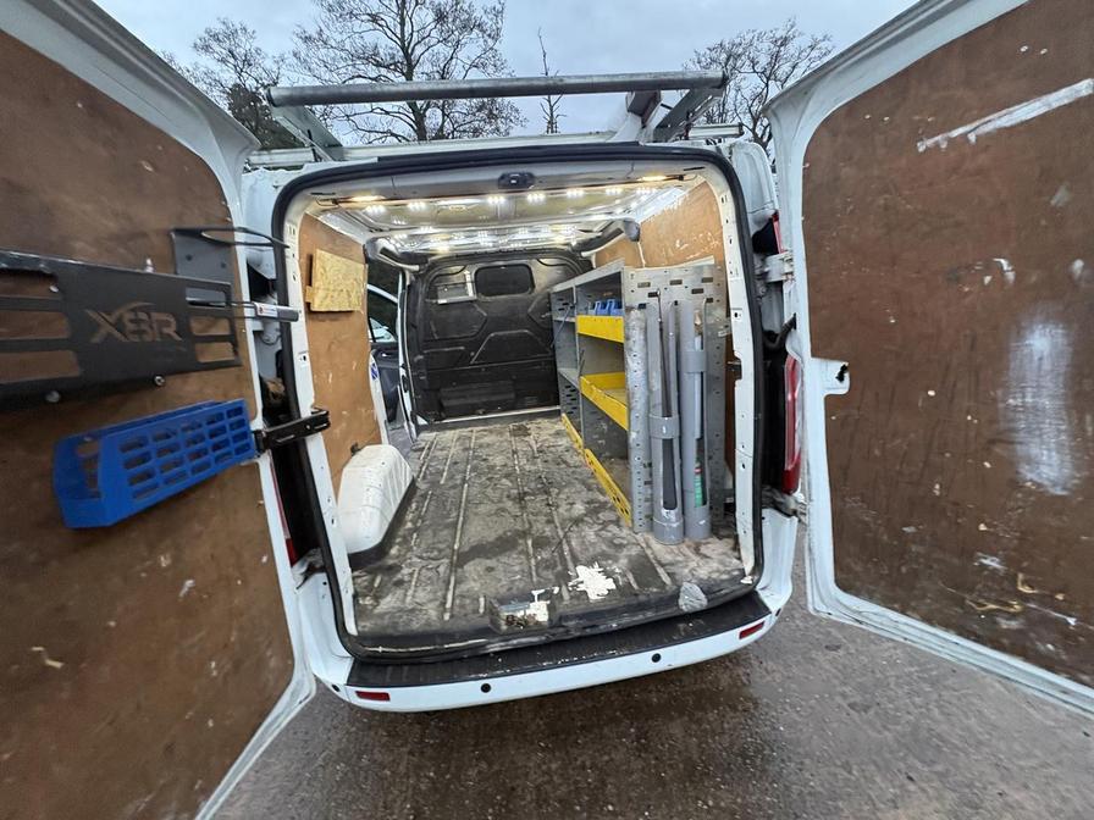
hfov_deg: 102.1
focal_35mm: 14
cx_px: 547
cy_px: 410
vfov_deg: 85.7
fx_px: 442
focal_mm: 2.22
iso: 320
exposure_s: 1/60
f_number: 2.2
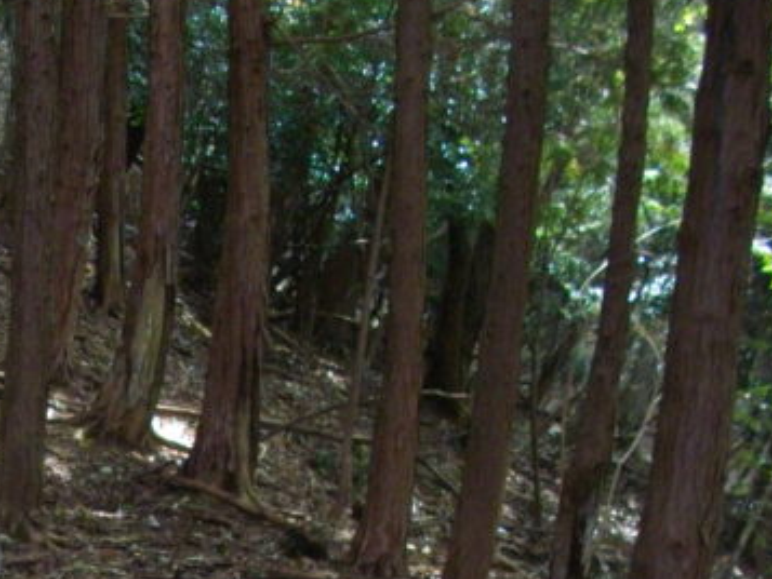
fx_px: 2365
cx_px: -238
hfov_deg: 17.4
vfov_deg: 13.3
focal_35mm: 106
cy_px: 814
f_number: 2.8
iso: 200
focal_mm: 6.2
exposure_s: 1/50
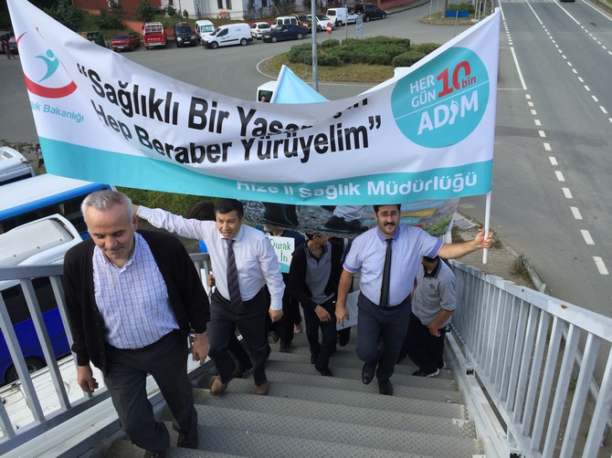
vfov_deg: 48.2
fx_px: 513
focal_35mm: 29
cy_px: 229
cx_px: 306
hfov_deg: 61.7
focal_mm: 4.15
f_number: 2.2
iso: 32
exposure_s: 1/1163
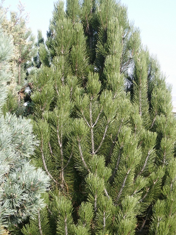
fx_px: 637
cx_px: 94
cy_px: 132
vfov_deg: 20.9
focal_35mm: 94
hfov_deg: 15.7
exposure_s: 1/250
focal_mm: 15.63
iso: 64
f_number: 3.6
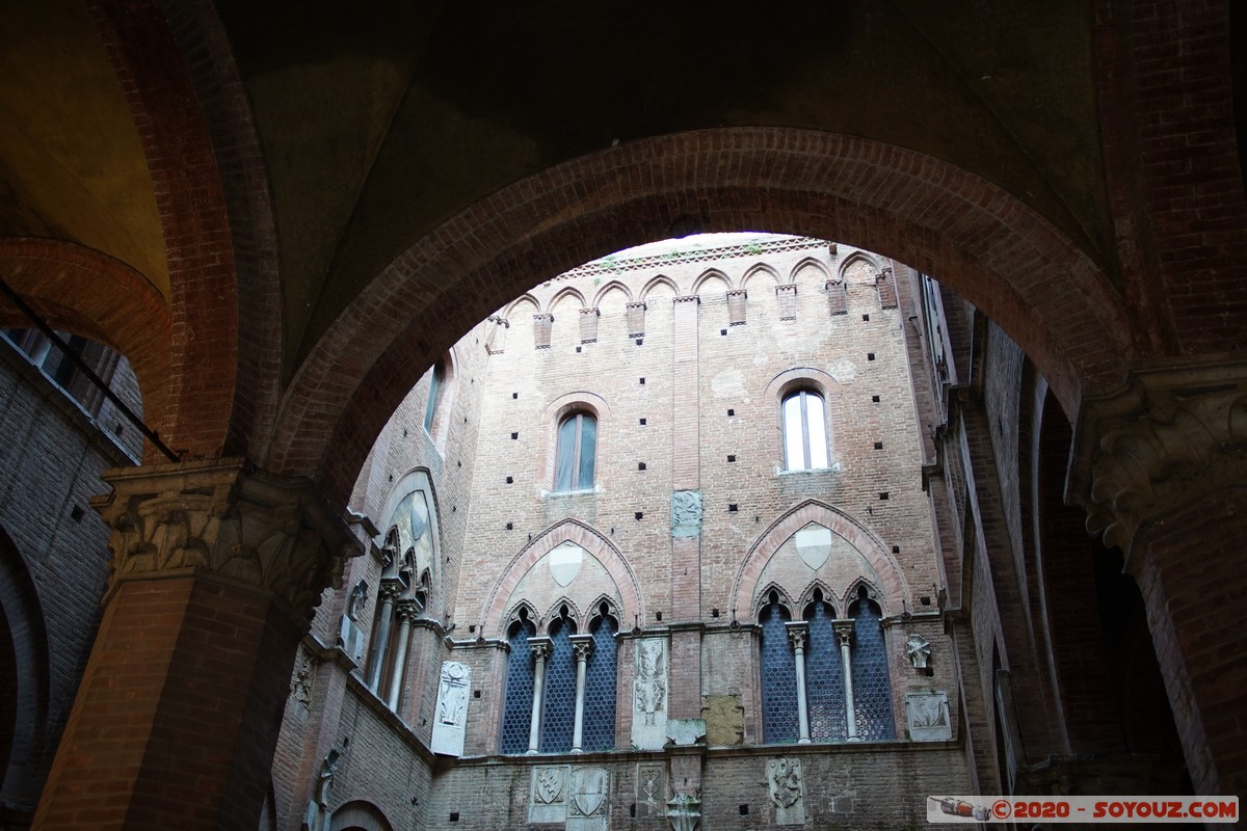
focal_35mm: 32
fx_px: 1108
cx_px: 624
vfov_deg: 41.1
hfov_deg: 58.7
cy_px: 416
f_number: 2.8
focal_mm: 32
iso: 250
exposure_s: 1/60
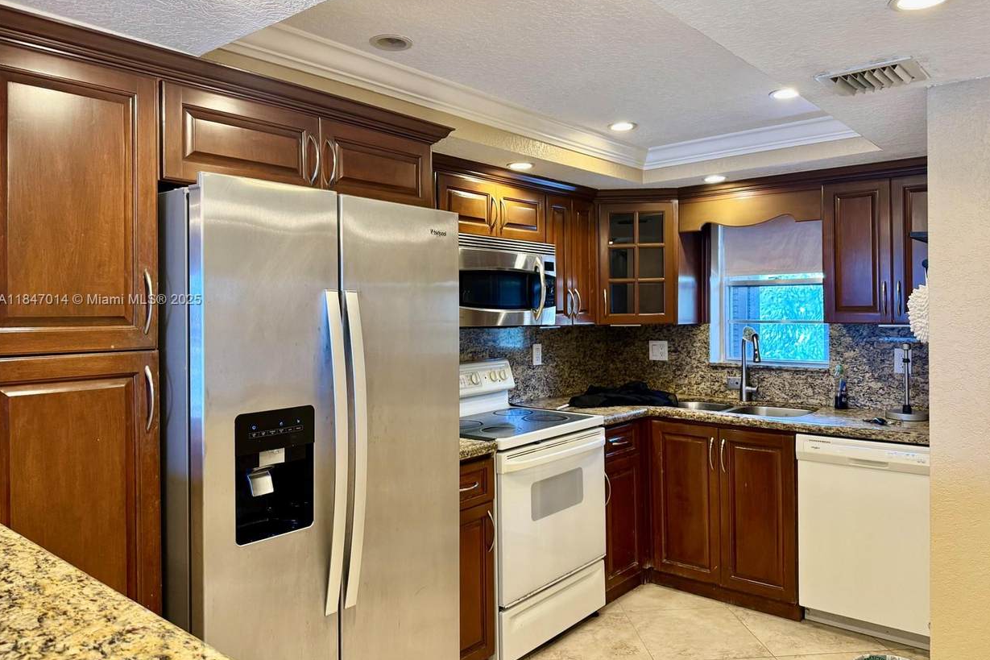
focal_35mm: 26
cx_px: 511
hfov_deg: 69.4
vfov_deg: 49.5
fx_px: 715
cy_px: 301
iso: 200
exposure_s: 1/60
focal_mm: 6.76
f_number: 1.78
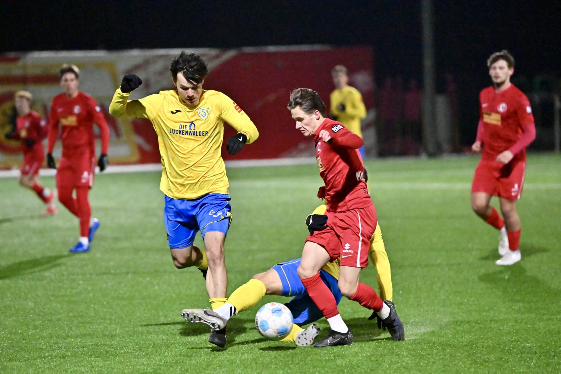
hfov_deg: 10.3
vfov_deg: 6.9
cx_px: 280
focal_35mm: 200
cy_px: 187
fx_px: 3116
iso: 10000
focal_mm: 200
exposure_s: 1/1250
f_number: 3.2
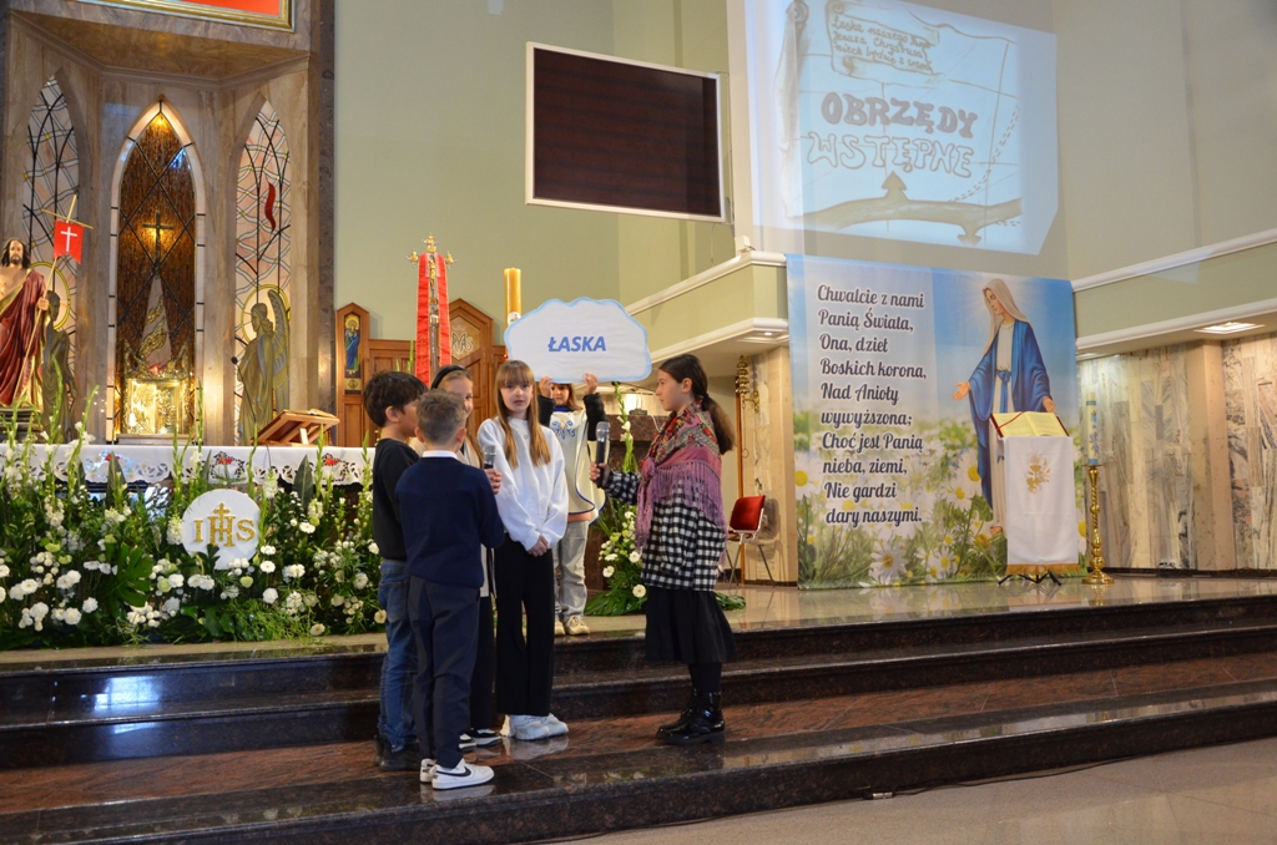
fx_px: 1168
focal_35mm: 33
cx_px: 638
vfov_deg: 39.8
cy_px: 422
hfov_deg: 57.3
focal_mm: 22
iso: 1250
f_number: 4.5
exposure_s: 1/80
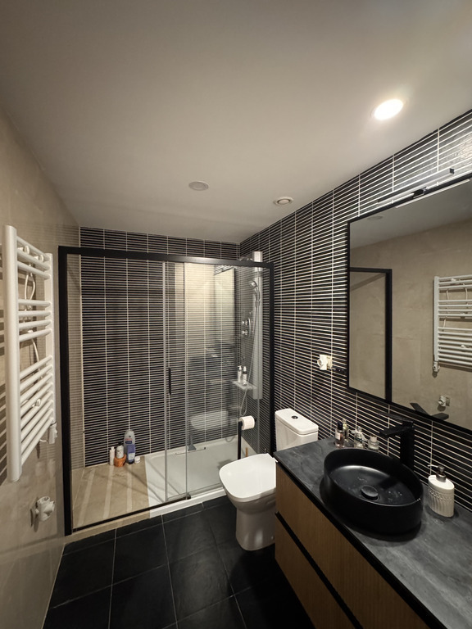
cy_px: 314
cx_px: 236
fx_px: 255
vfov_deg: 102.1
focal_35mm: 14
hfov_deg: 85.7
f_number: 2.2
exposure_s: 1/49
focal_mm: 2.22
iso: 1250
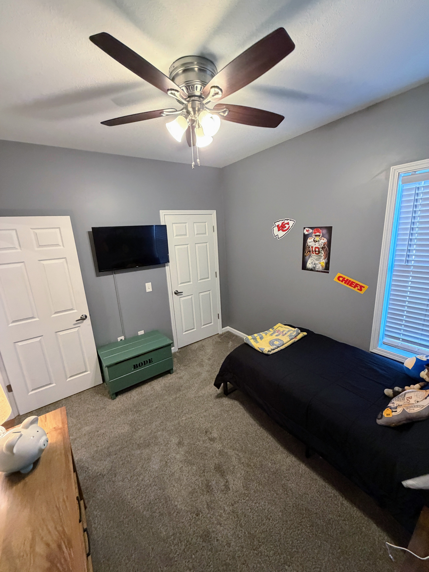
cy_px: 286
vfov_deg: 102.1
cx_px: 214
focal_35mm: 14
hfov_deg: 85.7
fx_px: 231
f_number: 2.2
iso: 500
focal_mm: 2.22
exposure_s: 1/60
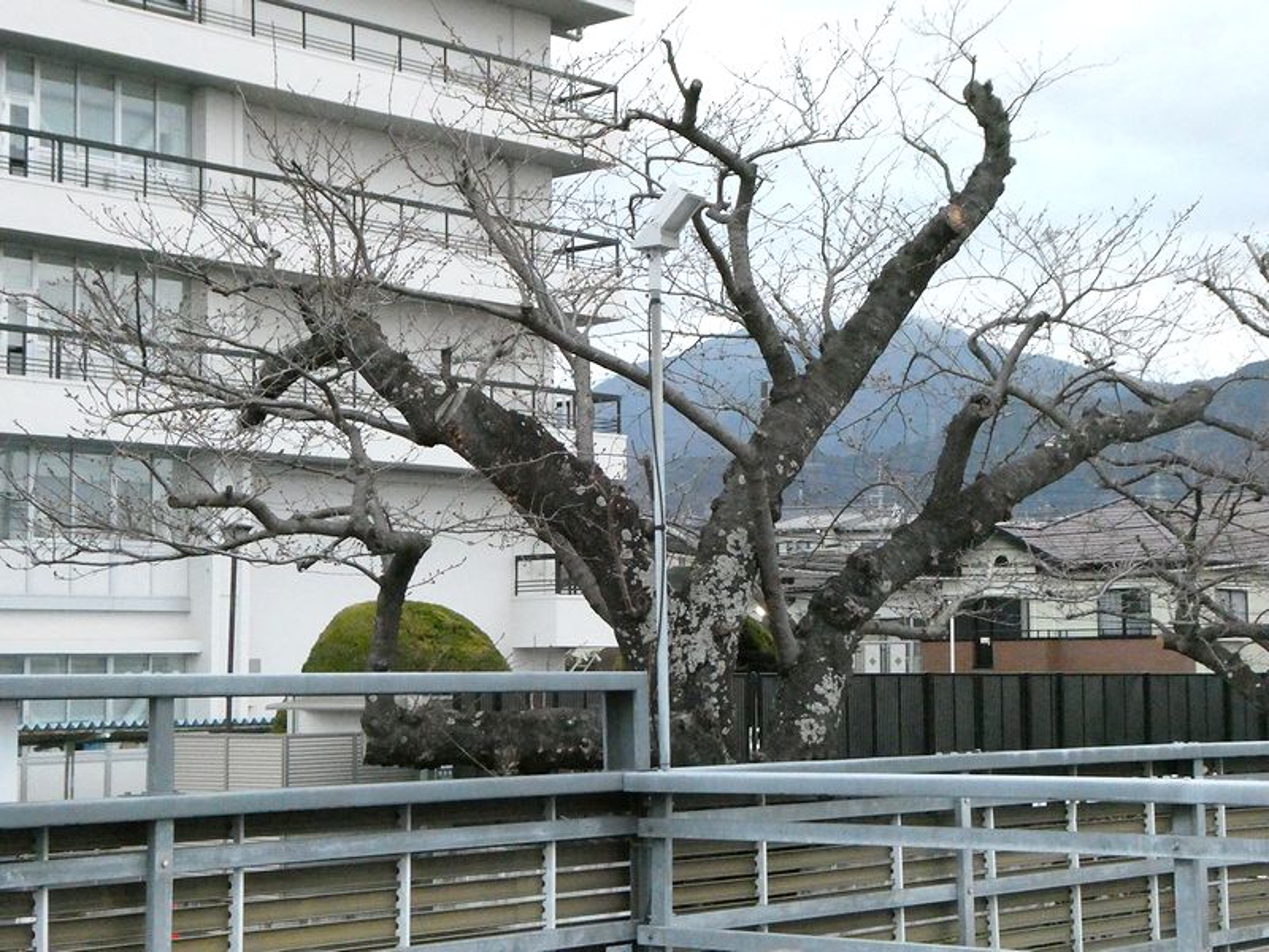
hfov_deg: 29.8
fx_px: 2383
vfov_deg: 22.6
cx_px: 634
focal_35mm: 65
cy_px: 476
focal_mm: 11.7
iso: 1600
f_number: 4.4
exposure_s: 1/60
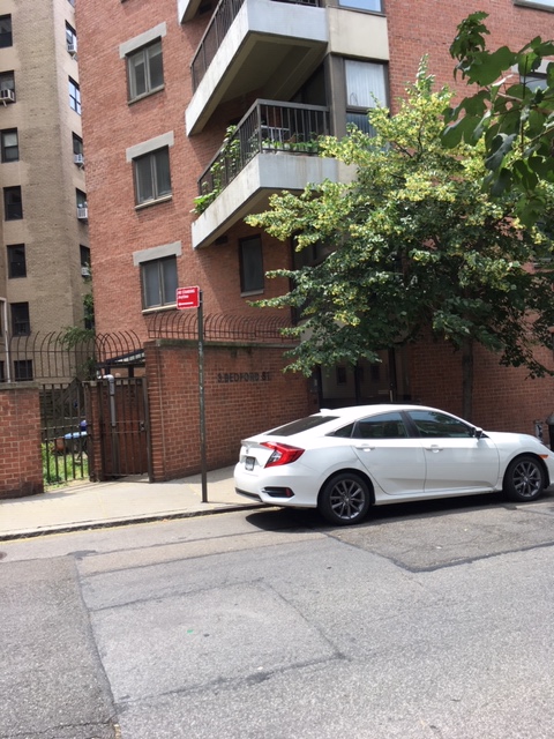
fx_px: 619
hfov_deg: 48.2
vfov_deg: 61.7
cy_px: 370
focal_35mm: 29
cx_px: 277
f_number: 2.2
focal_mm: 4.15
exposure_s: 1/422
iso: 25
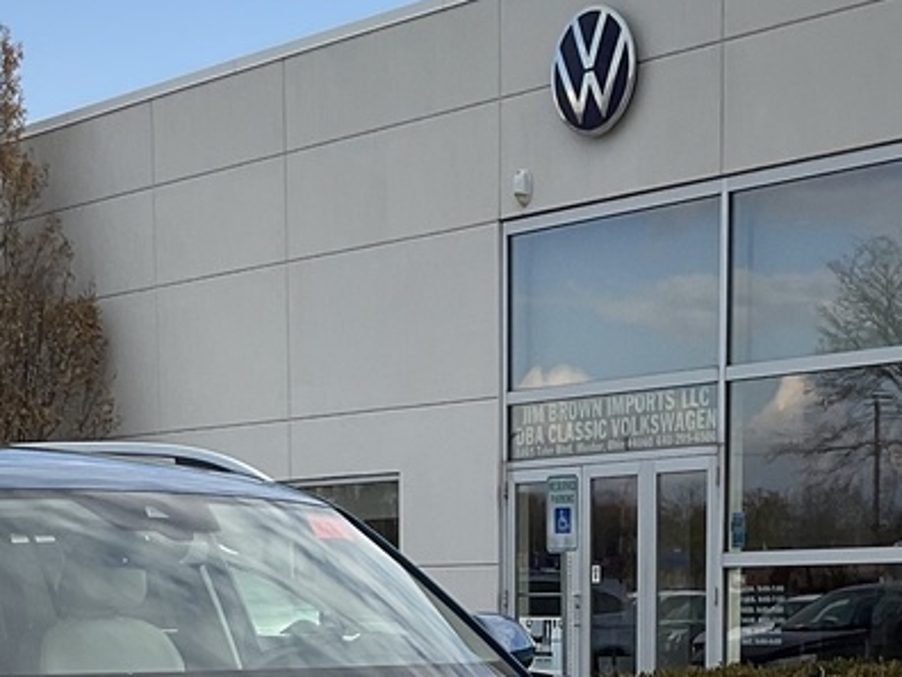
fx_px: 1954
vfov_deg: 19.2
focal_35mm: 75
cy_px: 658
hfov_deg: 26.0
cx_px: 396
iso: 16
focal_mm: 3
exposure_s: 1/1076
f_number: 1.8
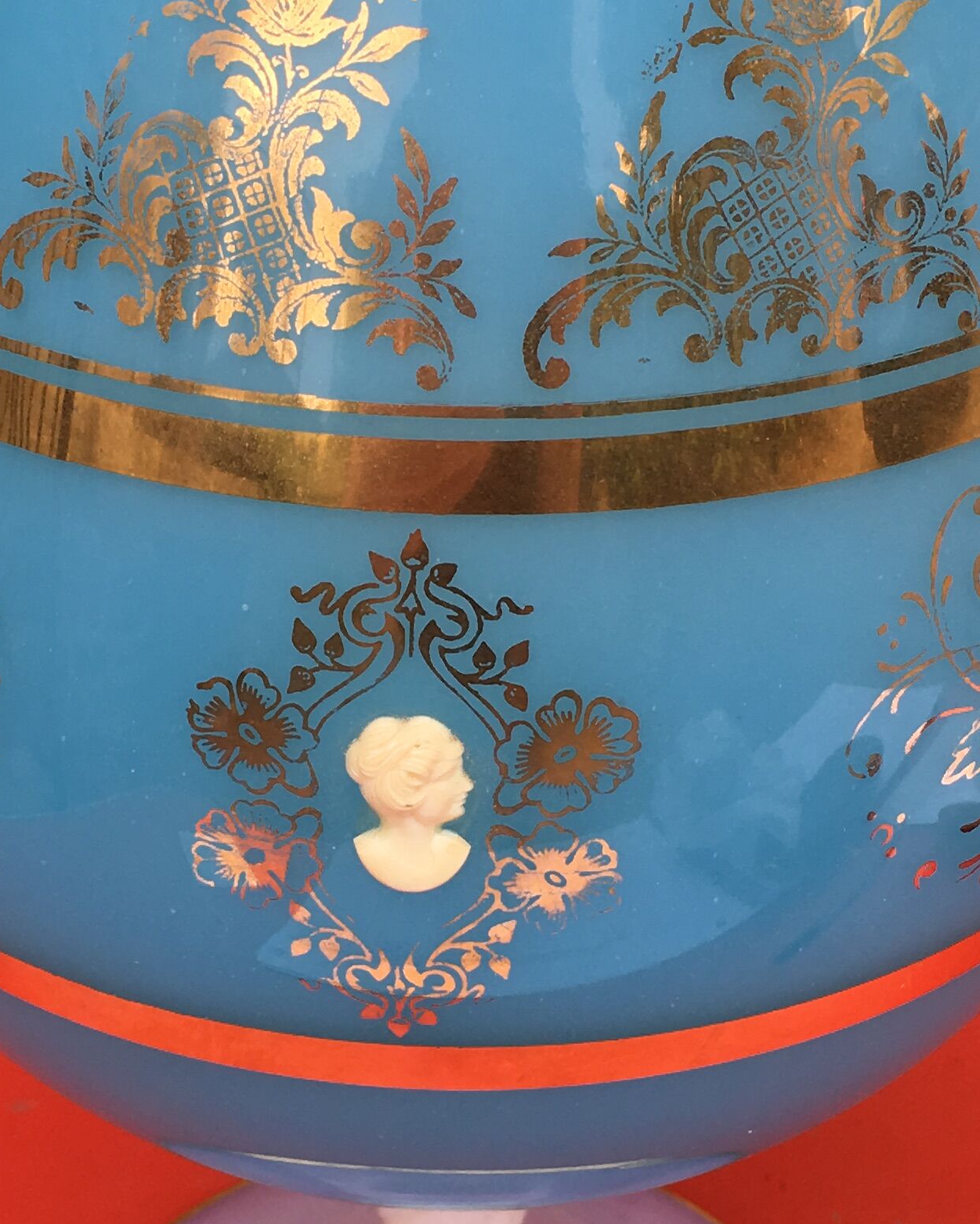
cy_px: 638
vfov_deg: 26.1
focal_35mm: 73
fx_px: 2646
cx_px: 460
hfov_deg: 21.0
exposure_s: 1/319
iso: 25
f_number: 2.2
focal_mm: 4.15
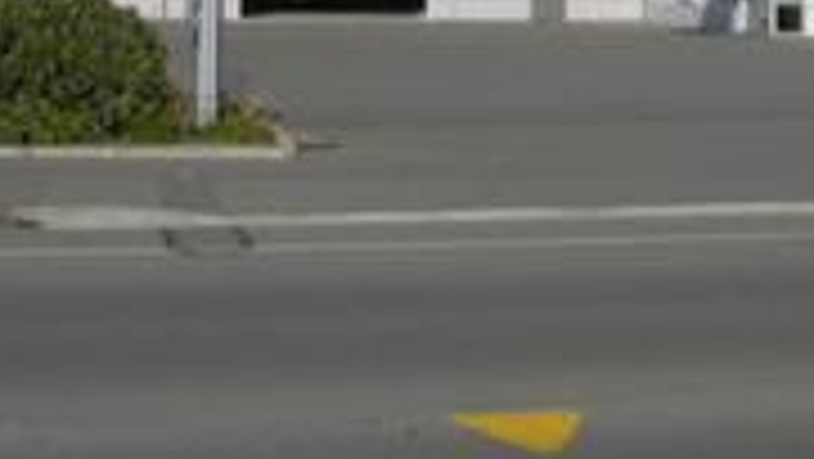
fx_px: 1922
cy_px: -137
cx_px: 632
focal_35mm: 89
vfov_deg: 13.1
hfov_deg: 23.6
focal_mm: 9.3
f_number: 7.7
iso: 50
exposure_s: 1/282
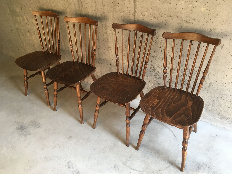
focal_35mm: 29
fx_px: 194
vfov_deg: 48.2
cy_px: 87
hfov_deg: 61.7
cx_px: 116
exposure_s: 1/33
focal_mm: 4.15
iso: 80
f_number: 2.2
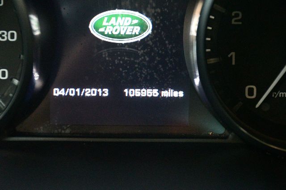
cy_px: 95
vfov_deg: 13.0
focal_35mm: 105
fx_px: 834
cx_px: 143
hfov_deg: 19.5
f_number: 5
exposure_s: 1/30
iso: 12800
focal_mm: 70
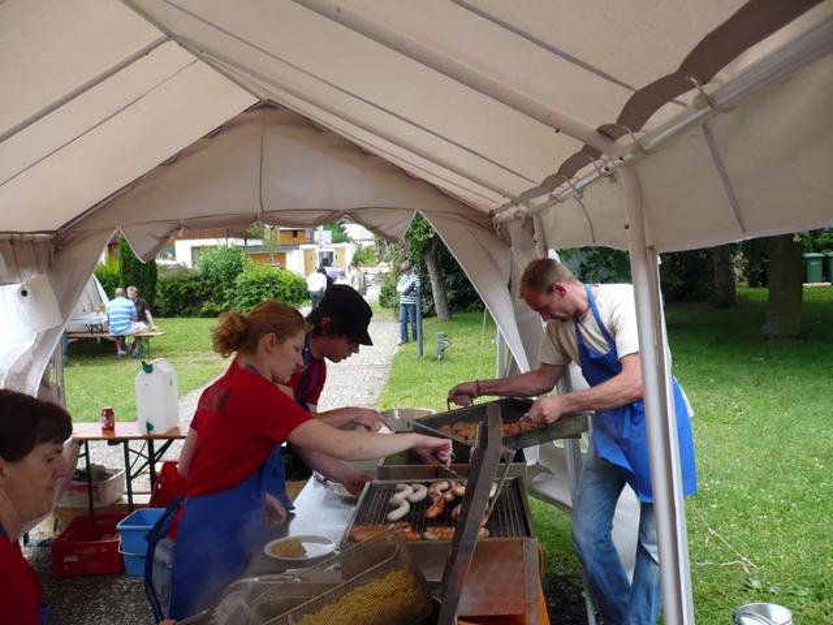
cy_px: 312
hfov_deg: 52.6
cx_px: 416
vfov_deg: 40.7
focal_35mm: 35
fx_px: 842
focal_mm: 5.8
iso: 100
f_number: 2.8
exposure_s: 1/320
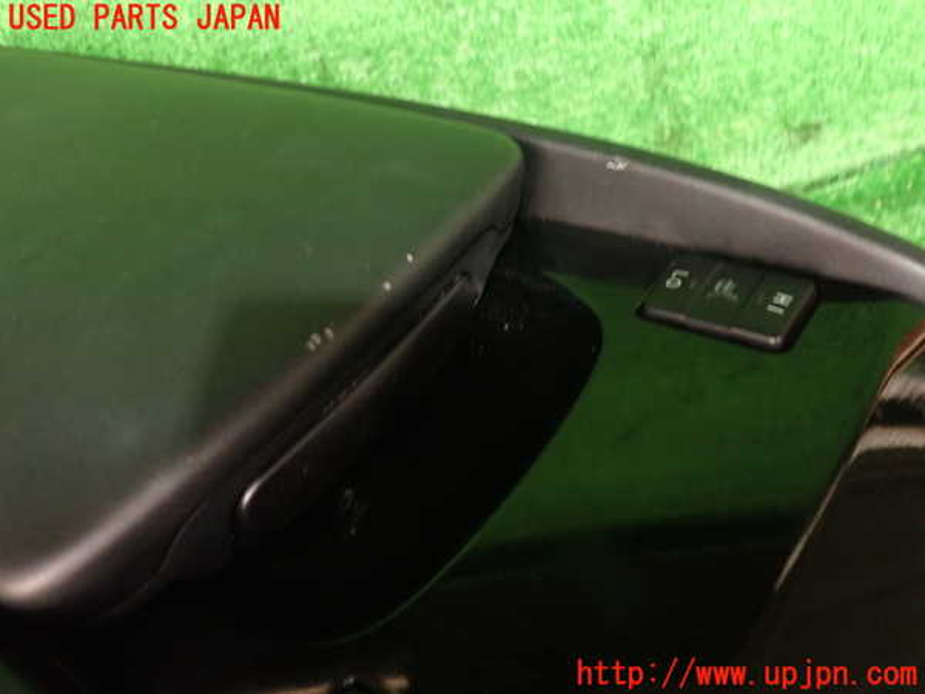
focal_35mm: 30
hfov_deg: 60.0
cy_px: 347
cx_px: 462
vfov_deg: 46.8
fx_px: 802
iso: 800
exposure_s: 1/25
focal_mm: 5.4
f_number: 2.3
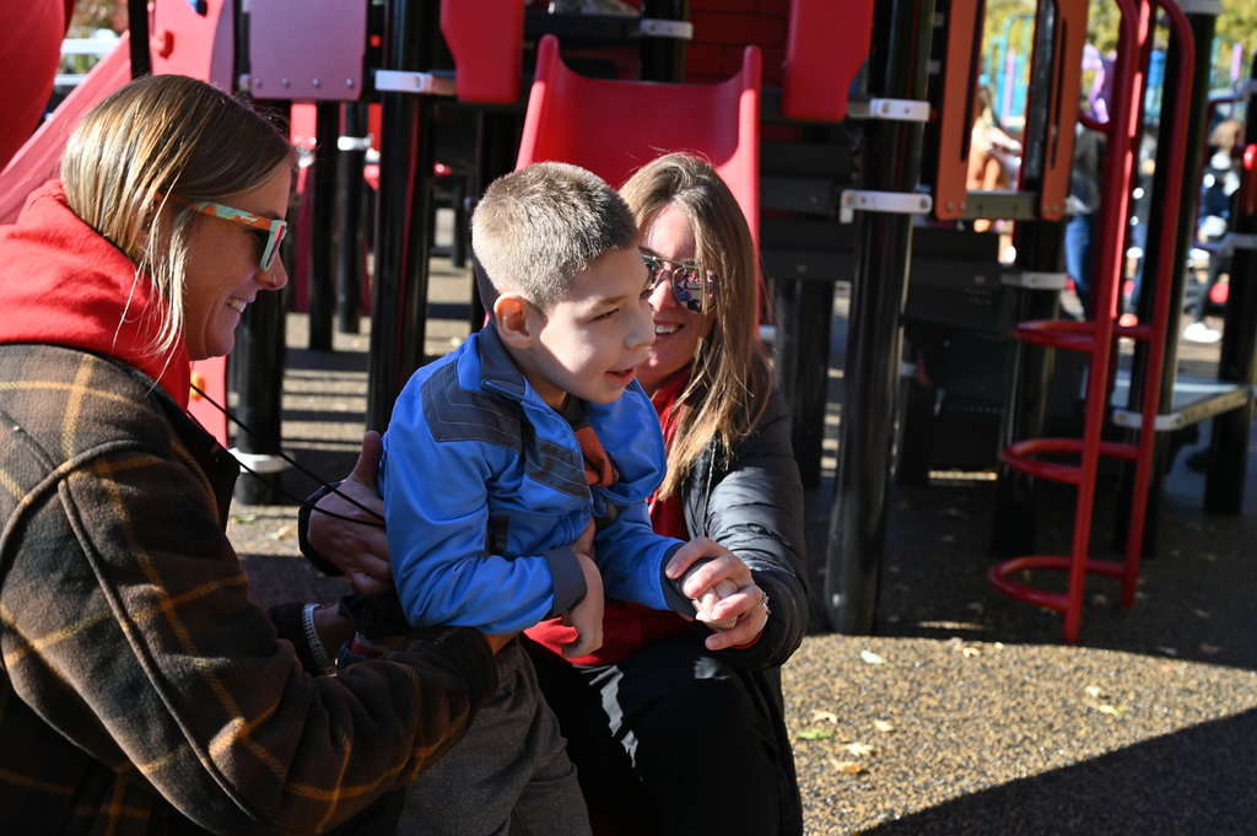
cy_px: 418
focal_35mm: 48
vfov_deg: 28.0
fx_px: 1675
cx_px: 628
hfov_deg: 41.1
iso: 125
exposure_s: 1/250
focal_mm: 48
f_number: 5.6
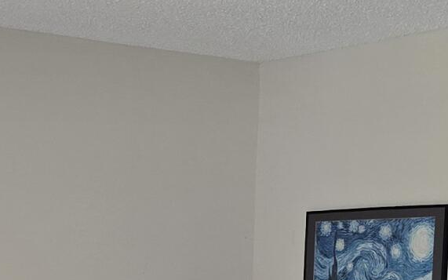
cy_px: 467
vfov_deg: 9.8
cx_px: 122
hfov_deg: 16.2
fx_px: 1563
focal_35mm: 128
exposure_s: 1/120
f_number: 1.7
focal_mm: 6.3
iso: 320
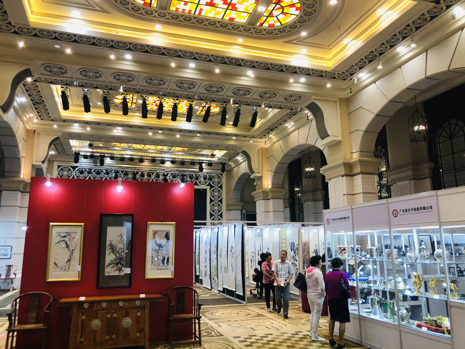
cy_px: 174
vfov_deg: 49.7
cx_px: 232
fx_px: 376
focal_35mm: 28
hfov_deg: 63.4
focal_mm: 3.99
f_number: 1.8
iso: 32
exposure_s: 1/25
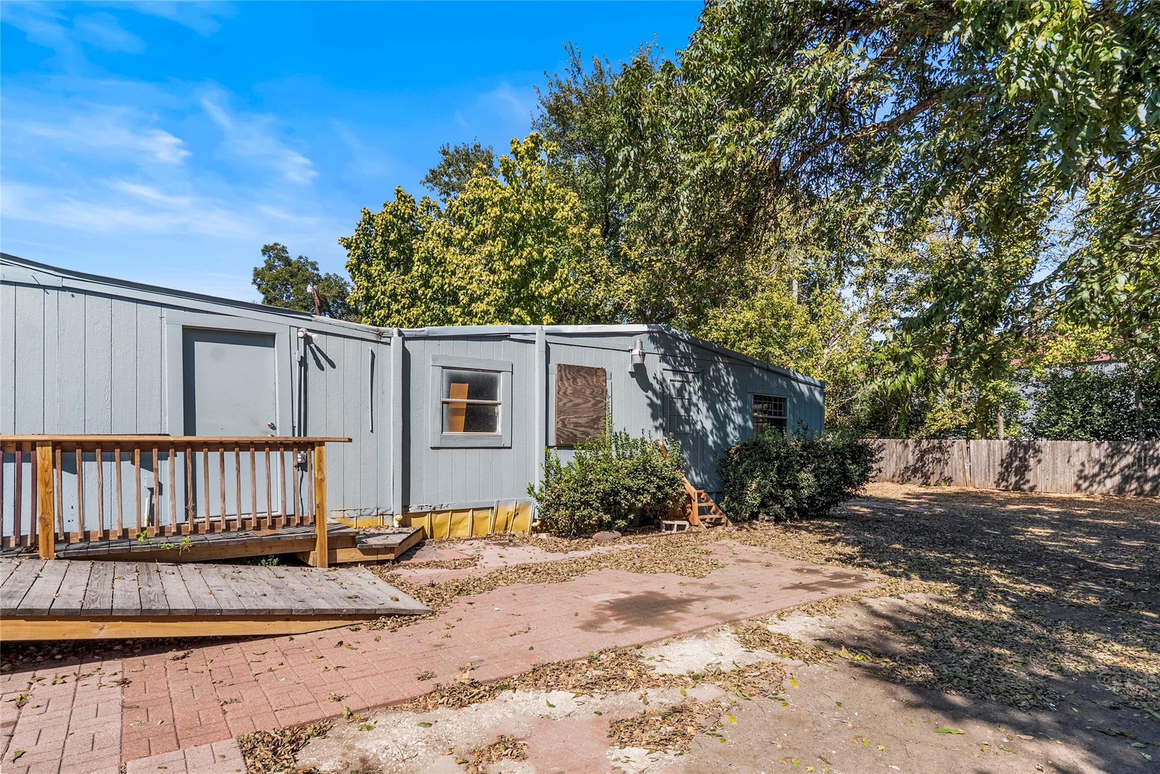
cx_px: 580
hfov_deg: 86.9
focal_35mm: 19
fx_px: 612
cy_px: 387
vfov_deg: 64.6
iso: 250
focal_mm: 19
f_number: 8
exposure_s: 1/100
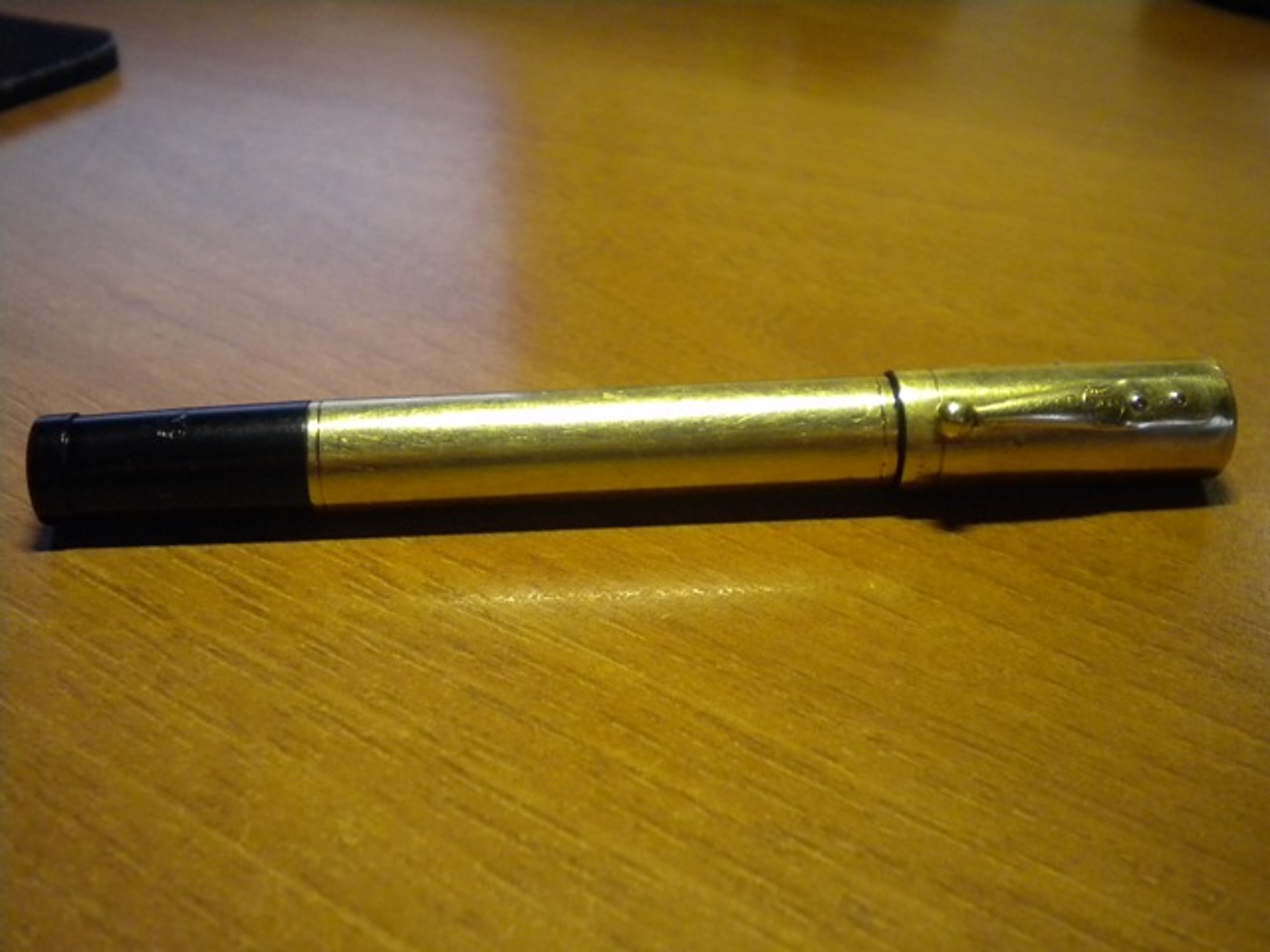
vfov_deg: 35.1
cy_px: 476
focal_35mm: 41
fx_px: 1504
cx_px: 635
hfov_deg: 45.8
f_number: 3.5
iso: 400
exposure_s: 1/26
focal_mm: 7.4
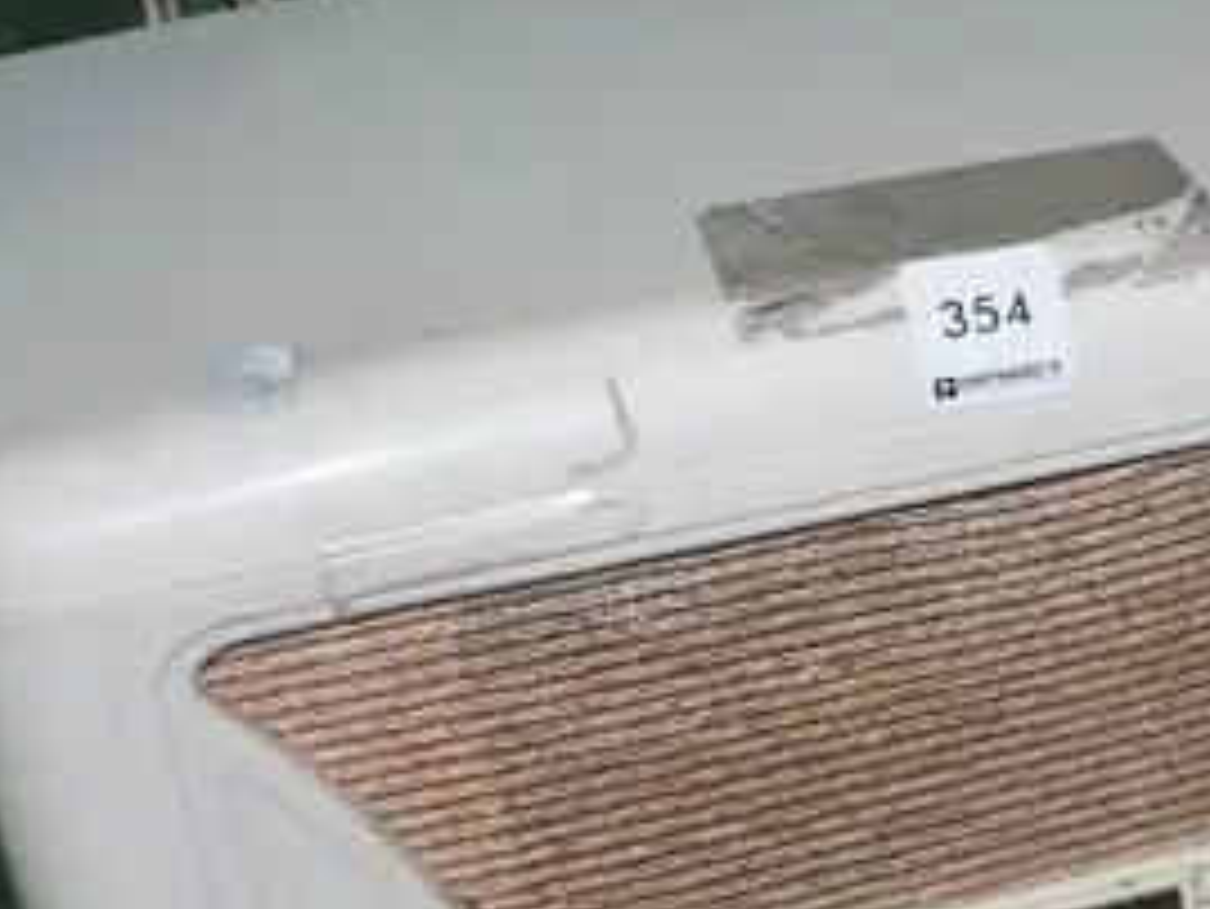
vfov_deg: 14.9
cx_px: 1970
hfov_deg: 17.3
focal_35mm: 99
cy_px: 702
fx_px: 3462
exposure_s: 1/160
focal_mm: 13
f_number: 5.6
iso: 2500
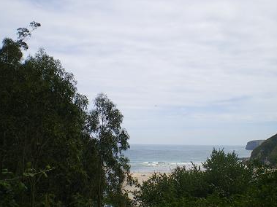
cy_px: 143
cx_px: 153
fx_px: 424
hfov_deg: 36.1
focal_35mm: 53
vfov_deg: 27.3
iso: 64
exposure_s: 1/500
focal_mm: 6.3
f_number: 4.6
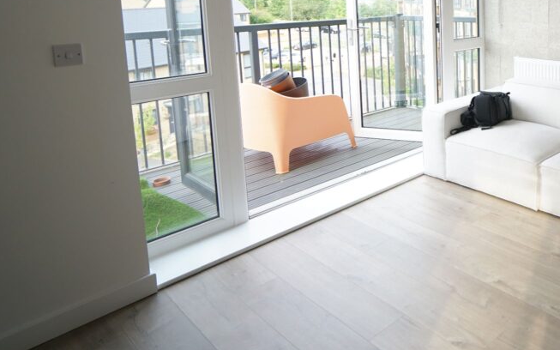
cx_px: 512
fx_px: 458
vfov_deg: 39.2
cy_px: 42
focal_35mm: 30
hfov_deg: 54.2
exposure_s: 1/250
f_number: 4
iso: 400
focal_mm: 16
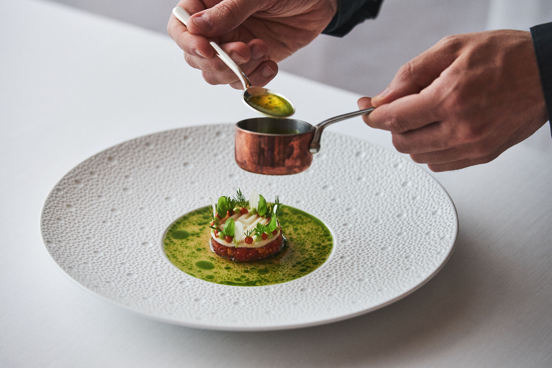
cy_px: 184
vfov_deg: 8.3
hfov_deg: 12.4
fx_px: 2531
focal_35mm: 165
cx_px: 276
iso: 640
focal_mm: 165
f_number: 4
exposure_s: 1/30
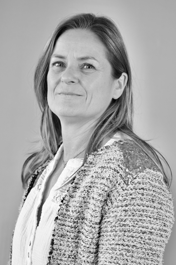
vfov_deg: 28.8
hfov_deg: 19.5
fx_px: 513
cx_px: 88
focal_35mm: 70
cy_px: 132
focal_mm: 70
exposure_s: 1/30
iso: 400
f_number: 5
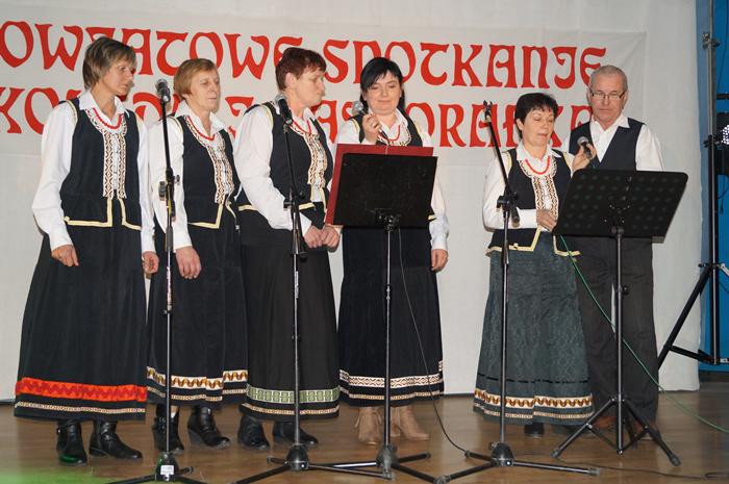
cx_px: 364
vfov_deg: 25.9
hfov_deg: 38.2
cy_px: 242
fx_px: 1052
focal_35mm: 52
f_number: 5
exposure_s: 1/125
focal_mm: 35
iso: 800
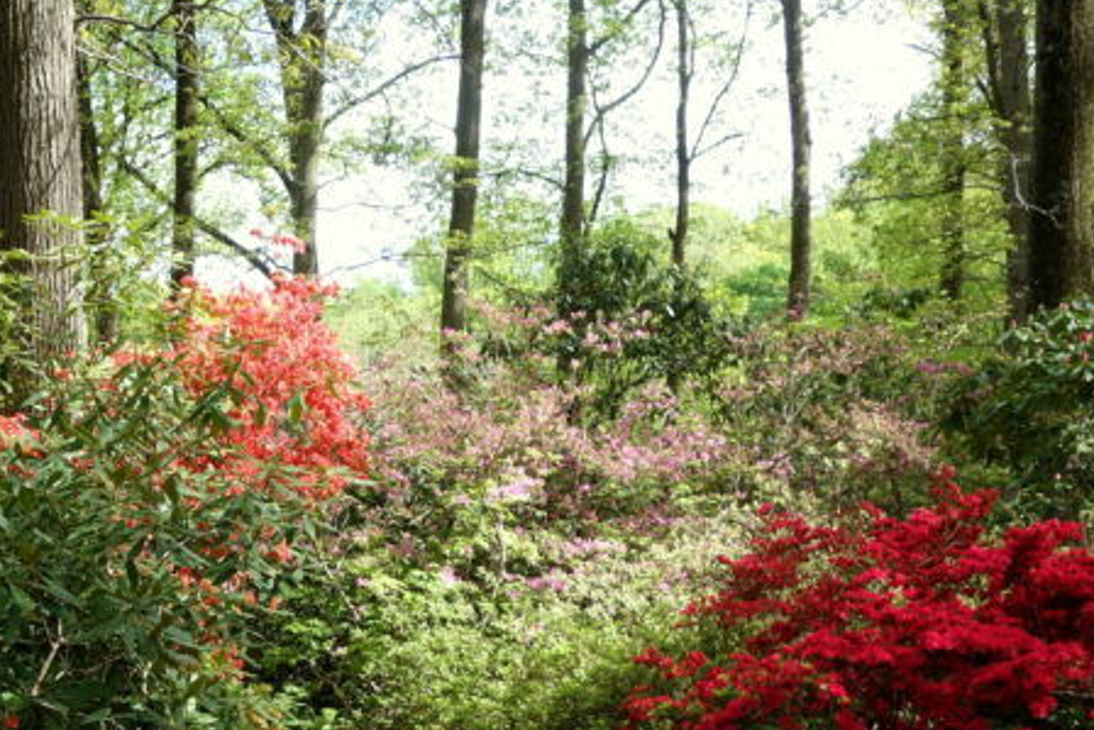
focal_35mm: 64
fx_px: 1945
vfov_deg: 20.5
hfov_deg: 29.4
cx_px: 2
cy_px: 761
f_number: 5
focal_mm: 10.4
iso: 125
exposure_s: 1/100
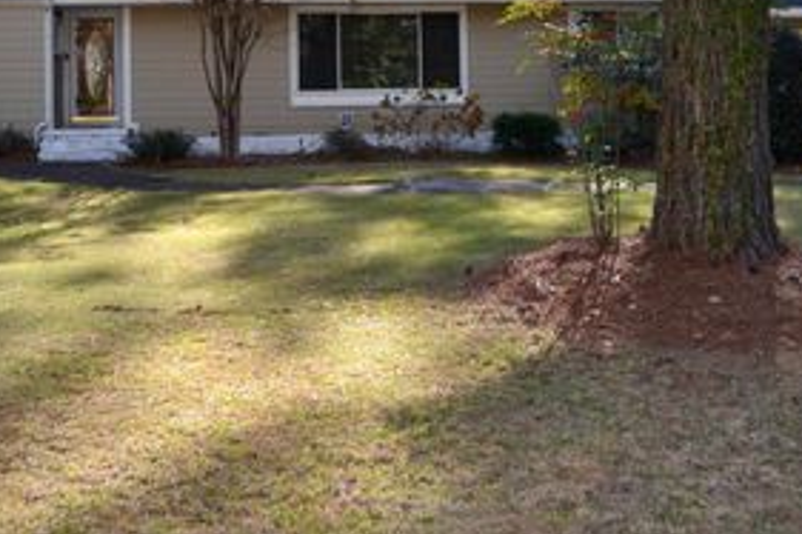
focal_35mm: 48
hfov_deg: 41.1
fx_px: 1069
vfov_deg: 27.2
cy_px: 73
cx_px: 371
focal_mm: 18
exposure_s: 1/160
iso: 100
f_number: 4
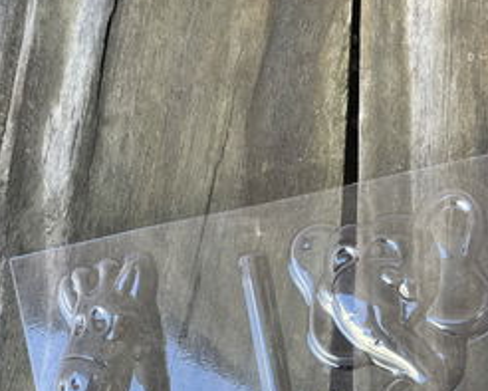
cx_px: 361
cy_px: 454
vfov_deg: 25.2
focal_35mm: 55
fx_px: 795
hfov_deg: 33.5
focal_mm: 4.2
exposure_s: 1/121
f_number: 1.6
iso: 64
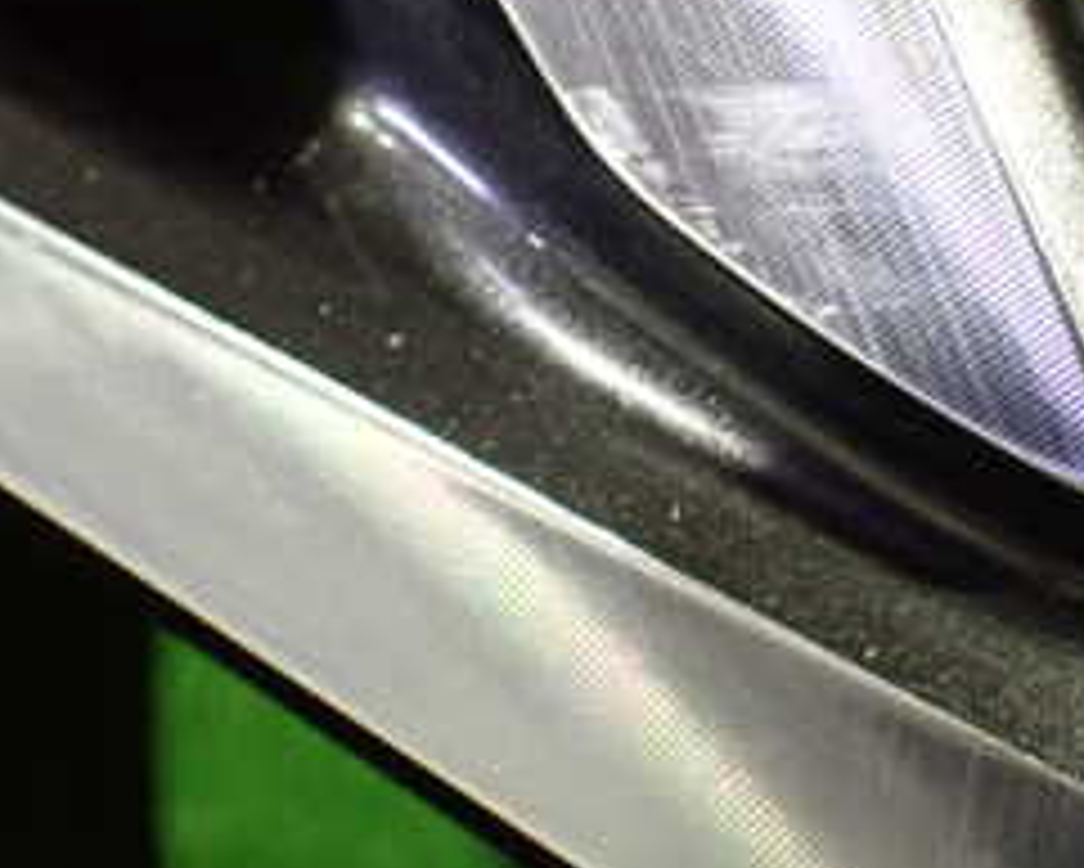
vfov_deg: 21.0
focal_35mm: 73
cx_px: 697
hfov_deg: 25.9
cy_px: 333
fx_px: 2343
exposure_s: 1/30
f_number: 2.3
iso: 800
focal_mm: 5.4
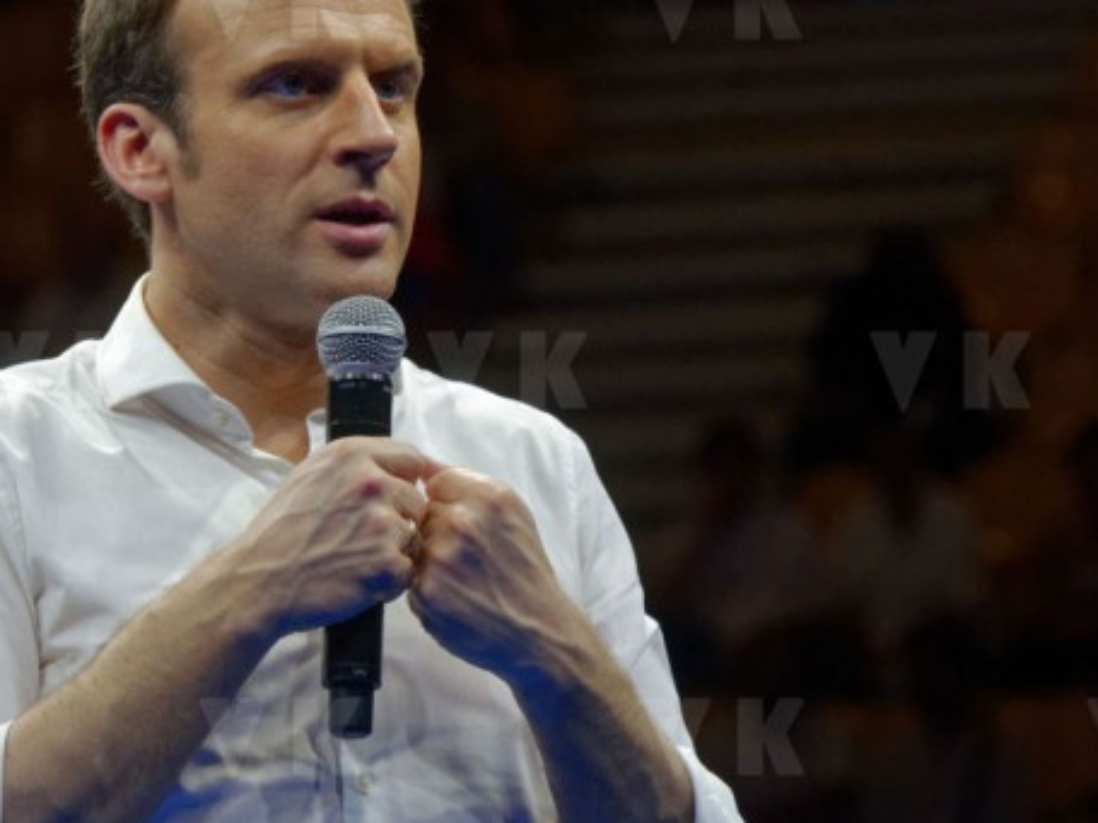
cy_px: 444
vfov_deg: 3.9
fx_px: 12050
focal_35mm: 380
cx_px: 722
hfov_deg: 5.2
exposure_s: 1/100
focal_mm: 150
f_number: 5.6
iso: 1000
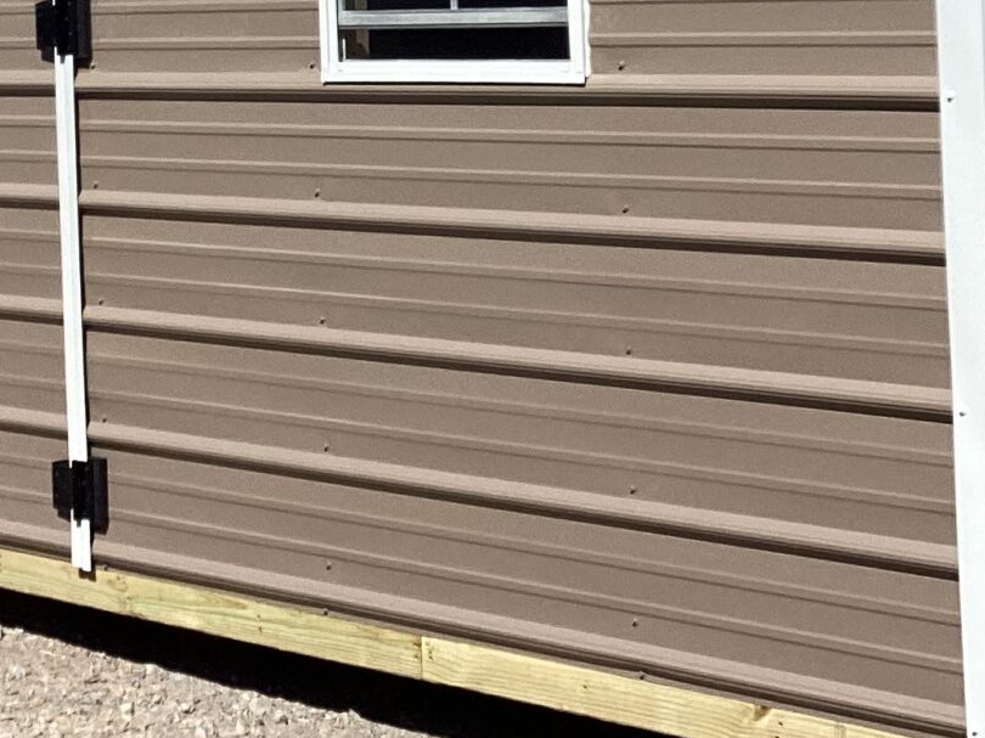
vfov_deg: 14.8
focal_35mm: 98
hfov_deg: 20.0
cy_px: -39
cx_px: 439
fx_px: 2788
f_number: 2.4
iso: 25
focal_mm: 3.3
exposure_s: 1/2331
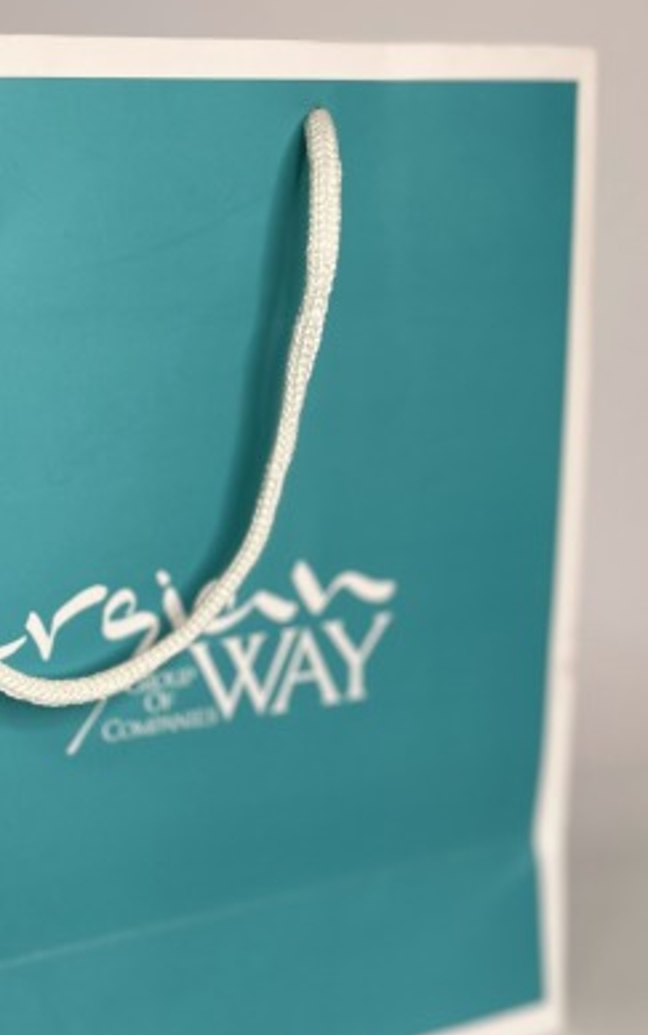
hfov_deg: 26.6
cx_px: 8
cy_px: 616
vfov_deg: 43.3
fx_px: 1298
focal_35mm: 46
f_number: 1.5
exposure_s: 1/146
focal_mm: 5.7
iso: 32
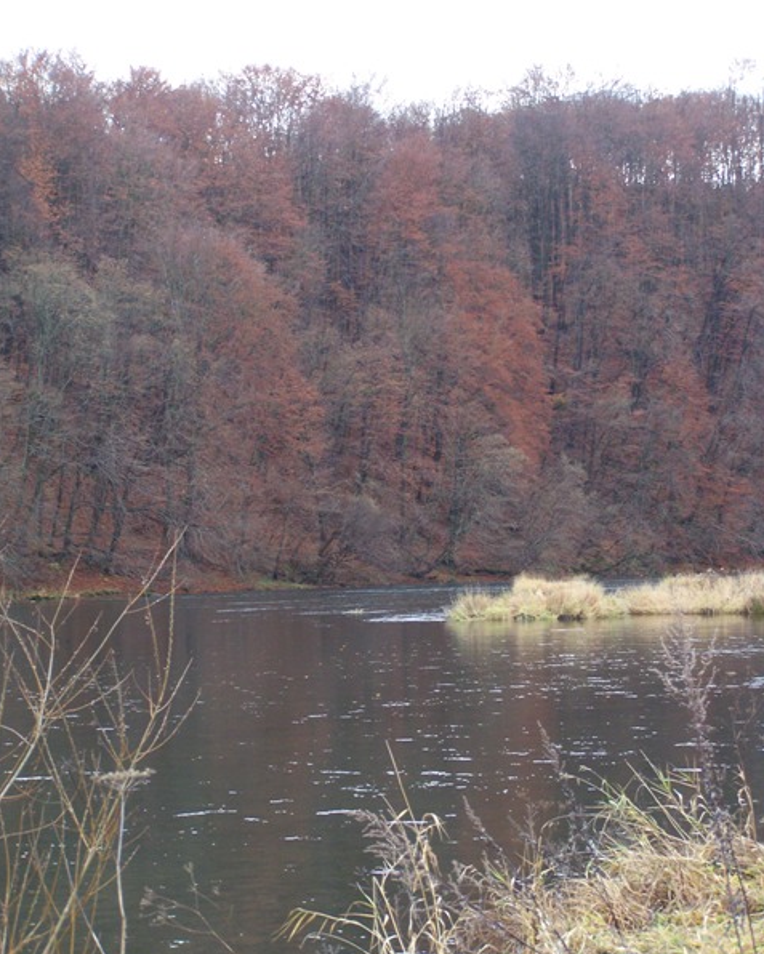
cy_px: 507
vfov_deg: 22.2
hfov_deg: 17.9
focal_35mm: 86
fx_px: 2430
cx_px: 381
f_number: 3.2
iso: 160
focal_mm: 13.7
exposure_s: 1/125
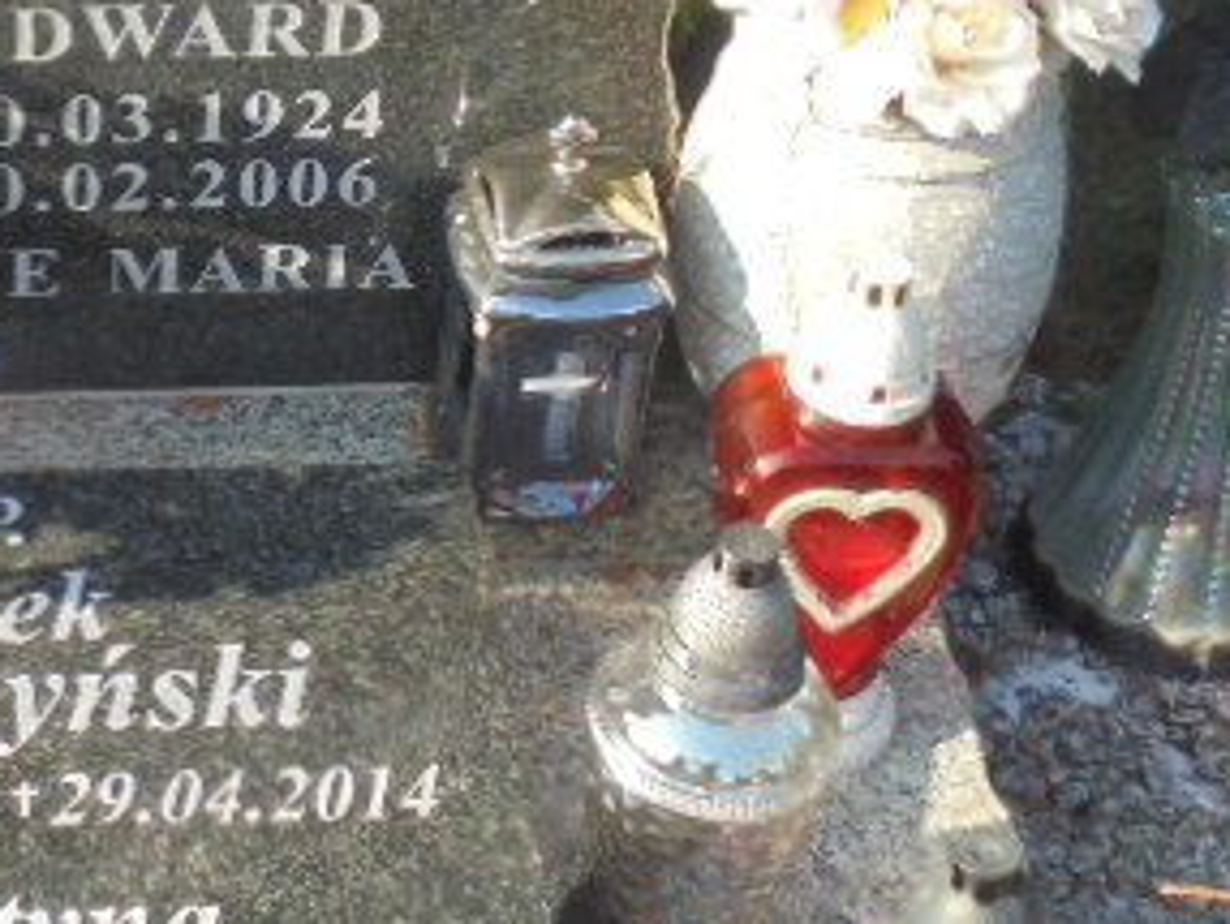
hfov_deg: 21.8
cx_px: -125
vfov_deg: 17.3
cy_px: 189
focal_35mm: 85
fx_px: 3023
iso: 100
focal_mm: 6.9
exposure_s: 1/160
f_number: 4.2
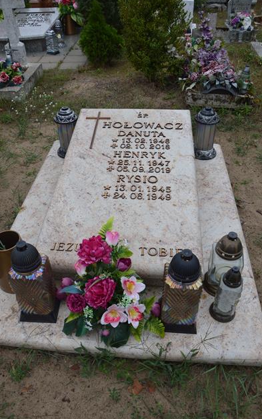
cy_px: 210
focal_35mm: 28
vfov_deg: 66.5
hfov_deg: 44.5
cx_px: 121
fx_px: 320
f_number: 5.6
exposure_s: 1/160
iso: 100
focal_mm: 18
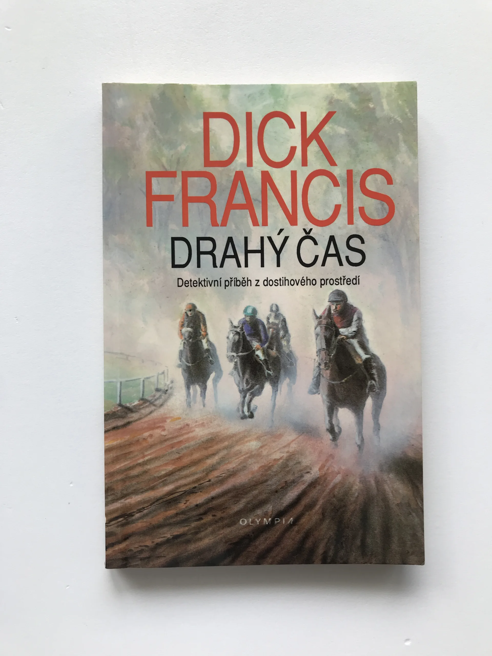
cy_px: 328
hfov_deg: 49.7
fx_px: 531
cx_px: 246
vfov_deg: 63.4
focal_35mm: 28
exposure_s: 1/130
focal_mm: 3.99
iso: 20
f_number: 1.8
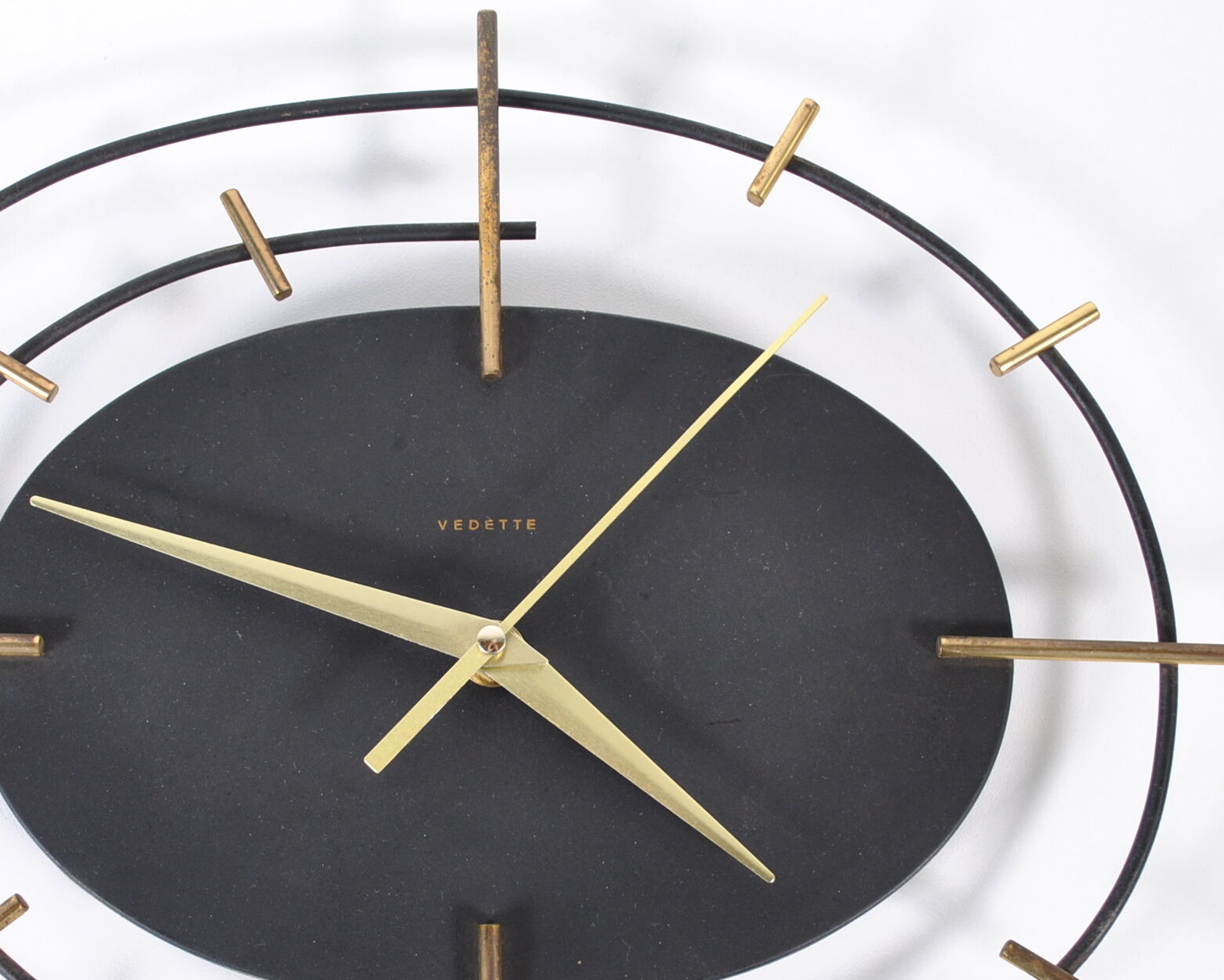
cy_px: 624
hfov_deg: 26.0
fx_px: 2645
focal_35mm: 73
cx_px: 457
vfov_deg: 20.9
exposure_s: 1/60
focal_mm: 28
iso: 200
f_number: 5.6
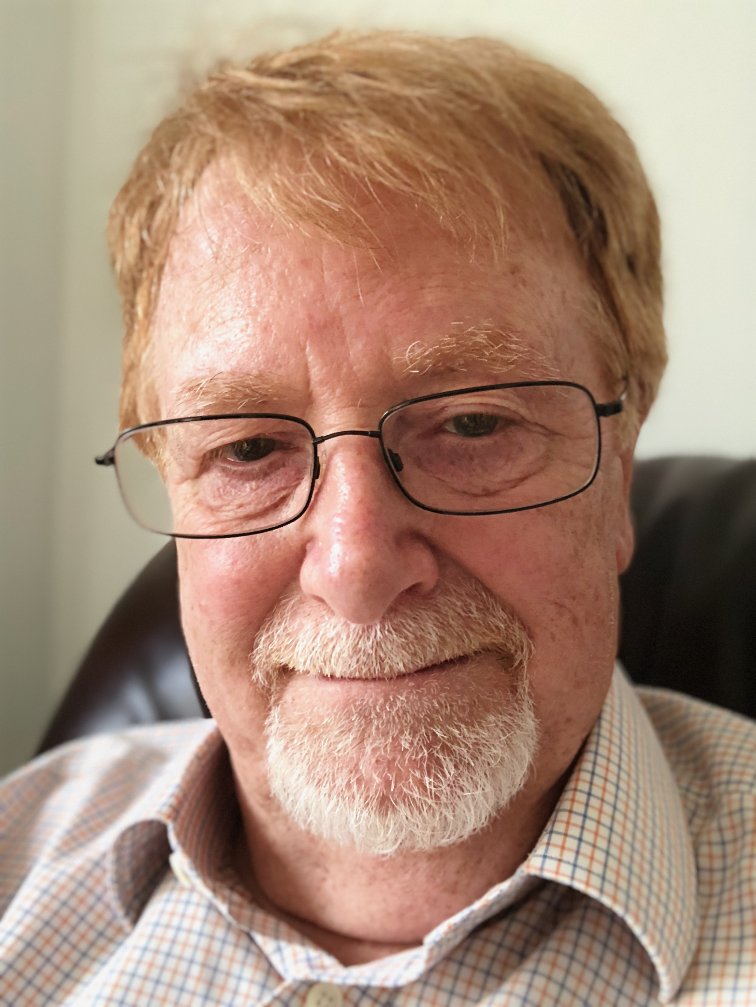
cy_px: 504
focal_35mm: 32
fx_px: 931
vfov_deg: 56.8
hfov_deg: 44.2
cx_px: 378
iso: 100
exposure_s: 1/30
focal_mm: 2.87
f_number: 2.2
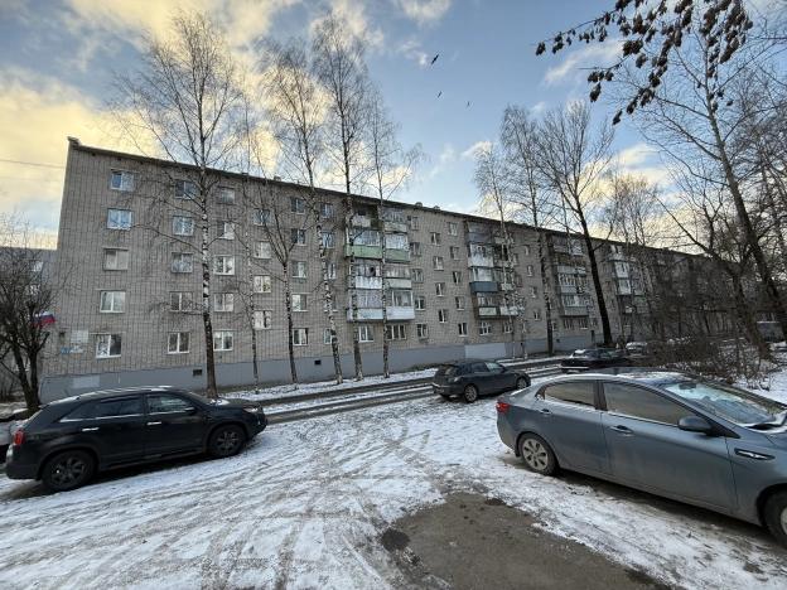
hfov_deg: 102.1
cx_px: 394
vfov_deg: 85.7
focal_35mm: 14
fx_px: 318
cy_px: 295
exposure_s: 1/285
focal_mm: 2.22
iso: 64
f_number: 2.2
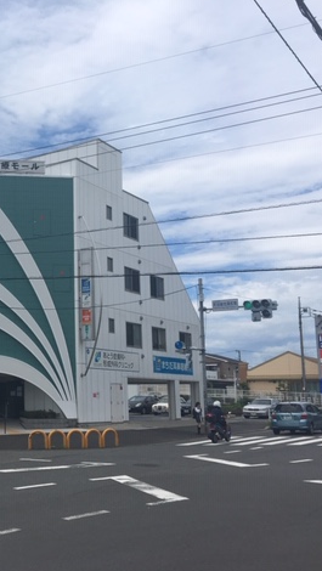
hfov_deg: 26.1
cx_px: -10
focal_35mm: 43
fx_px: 652
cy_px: 288
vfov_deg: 47.3
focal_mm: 4.15
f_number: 2.2
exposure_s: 1/3205
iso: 25
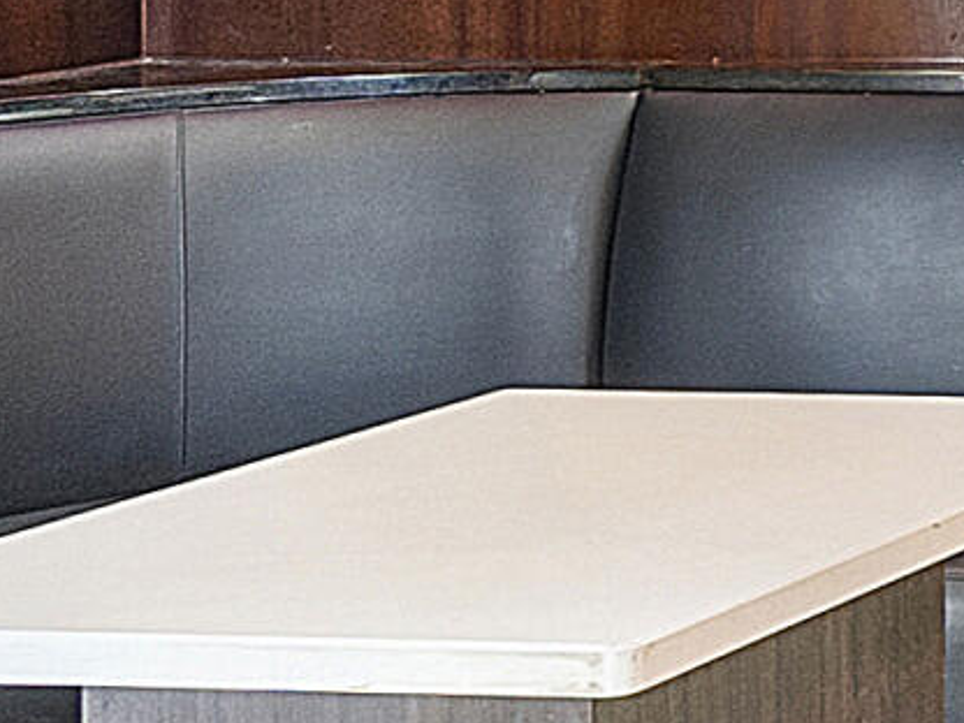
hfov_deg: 11.1
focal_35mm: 104
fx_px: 2896
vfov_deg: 13.5
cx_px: 2948
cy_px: -307
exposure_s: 1/1.67
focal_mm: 10
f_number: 8
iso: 250
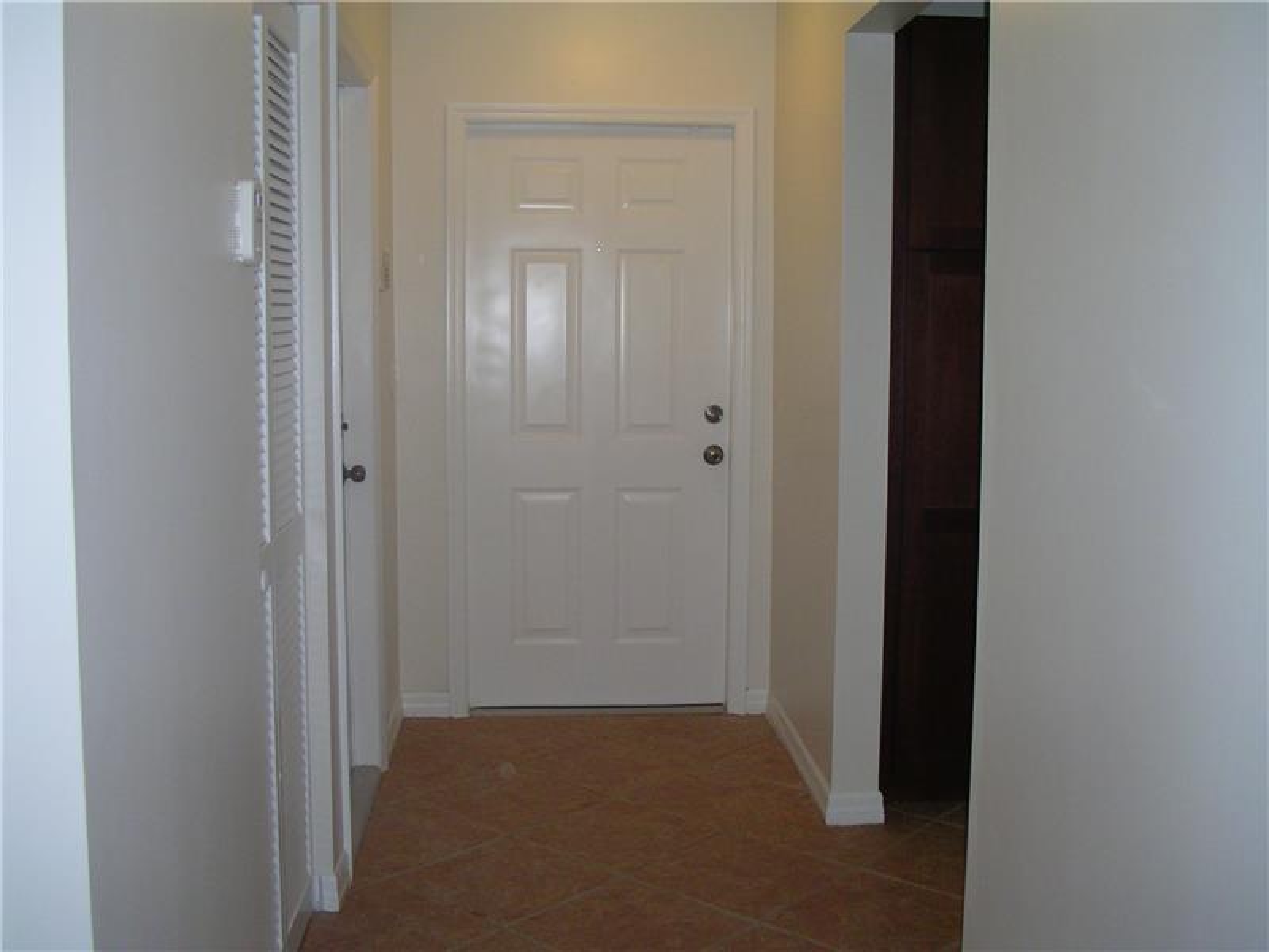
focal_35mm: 37
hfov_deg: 50.1
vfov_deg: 38.7
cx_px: 634
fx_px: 1356
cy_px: 476
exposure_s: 1/60
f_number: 2.8
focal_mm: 5.7
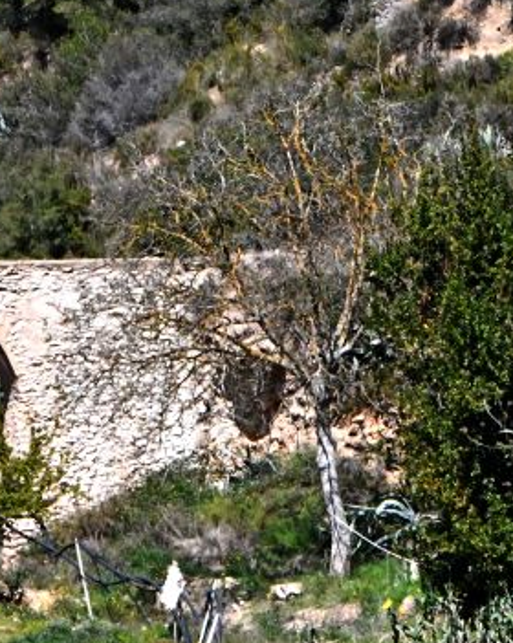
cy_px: 452
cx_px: -233
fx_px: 7034
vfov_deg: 5.2
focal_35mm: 370
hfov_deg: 4.2
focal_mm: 90
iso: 6400
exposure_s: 1/2000
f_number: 22
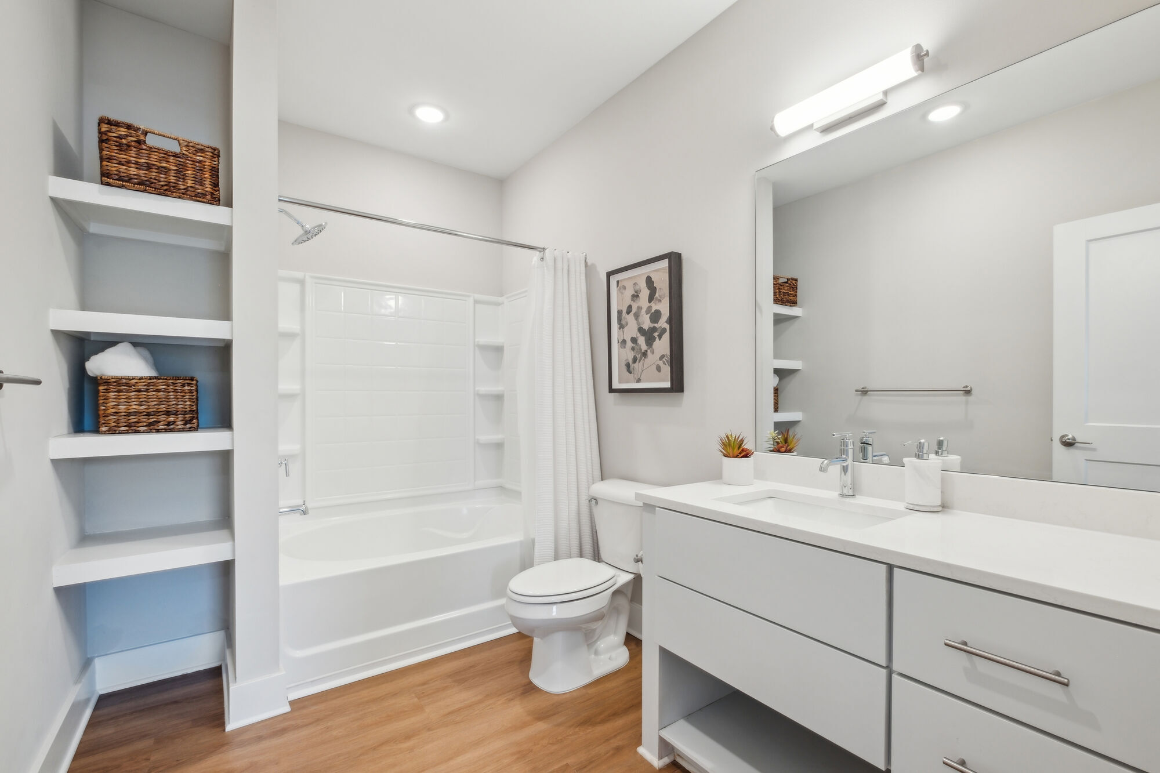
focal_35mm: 15
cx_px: 580
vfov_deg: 77.3
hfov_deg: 100.4
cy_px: 386
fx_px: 483
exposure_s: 1/7
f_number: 8
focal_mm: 10
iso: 320
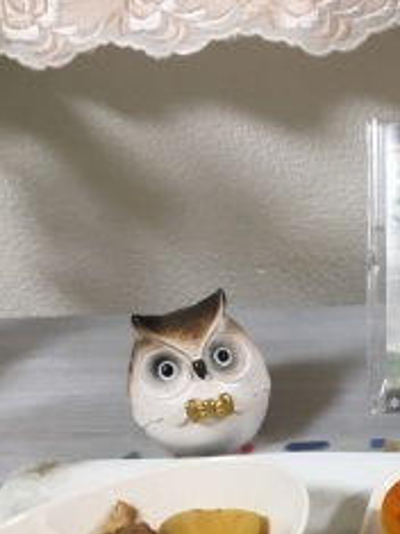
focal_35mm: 74
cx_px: 439
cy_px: 425
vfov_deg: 25.9
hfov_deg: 19.1
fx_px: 1141
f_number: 2.2
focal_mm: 4.15
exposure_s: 1/30
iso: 160
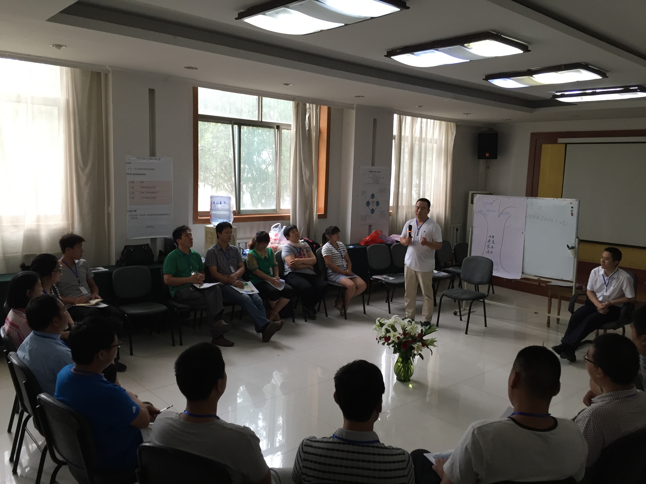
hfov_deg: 61.7
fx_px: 541
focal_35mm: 29
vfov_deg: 48.2
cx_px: 323
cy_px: 242
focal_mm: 4.15
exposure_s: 1/33
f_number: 2.2
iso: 50
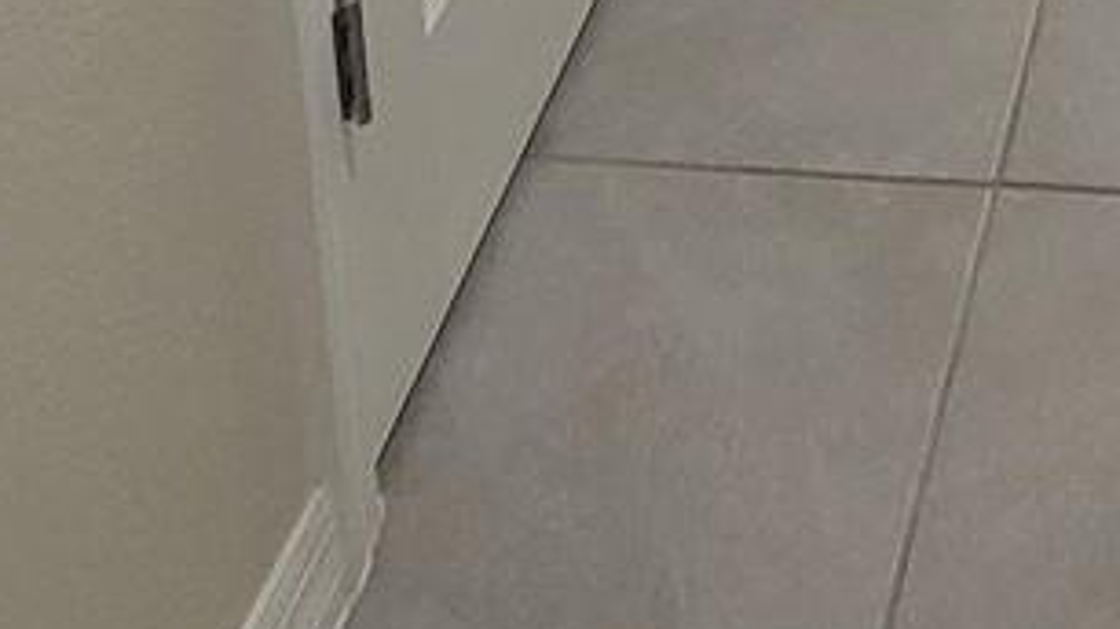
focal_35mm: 74
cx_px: 1358
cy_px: -1455
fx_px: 2197
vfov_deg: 10.0
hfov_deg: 25.5
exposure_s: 1/60
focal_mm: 2.2
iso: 400
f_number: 2.2
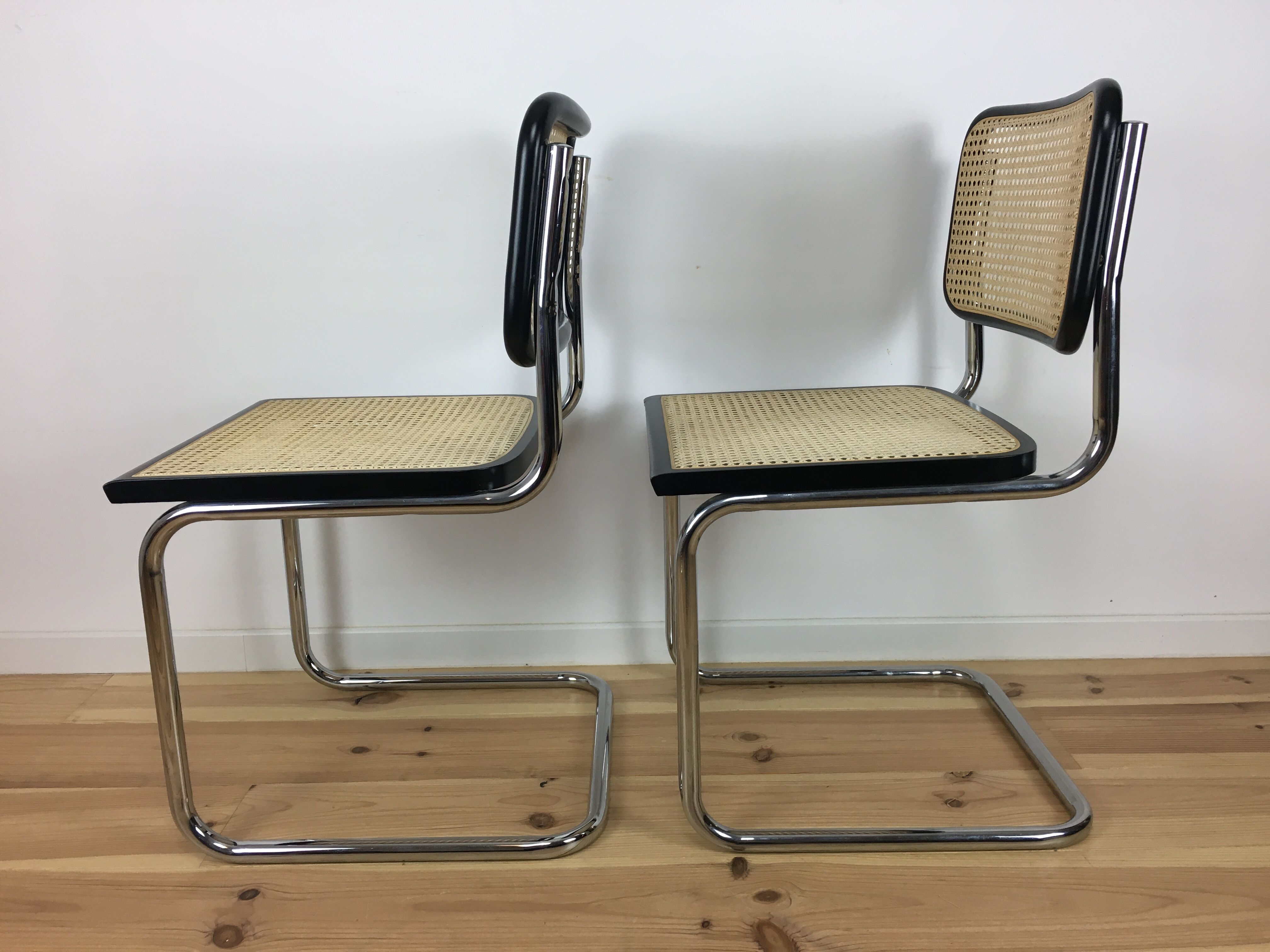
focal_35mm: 29
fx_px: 1064
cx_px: 635
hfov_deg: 61.7
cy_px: 476
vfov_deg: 48.2
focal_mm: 4.15
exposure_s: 1/33
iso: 25
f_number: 2.2
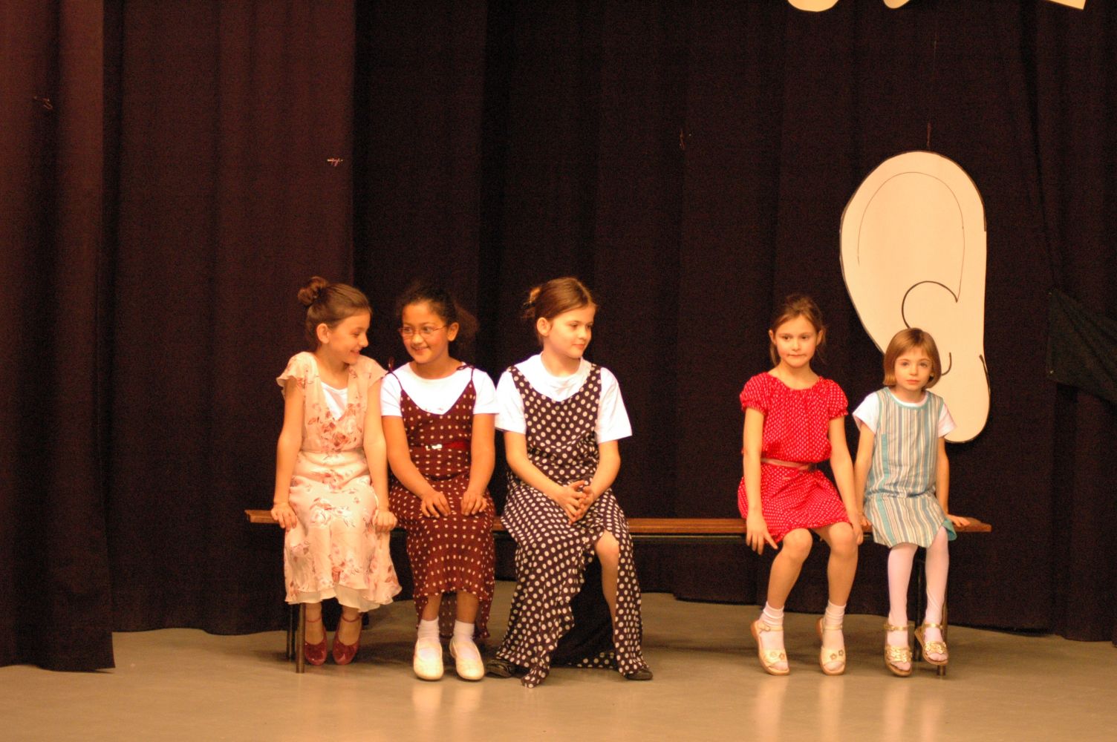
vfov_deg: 13.0
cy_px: 371
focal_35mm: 105
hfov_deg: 19.5
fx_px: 3255
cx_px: 558
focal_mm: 70
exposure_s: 1/25
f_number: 4
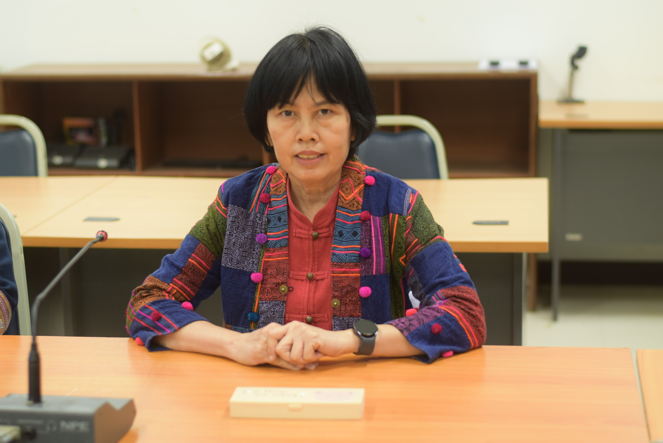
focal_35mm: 75
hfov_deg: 27.0
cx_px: 332
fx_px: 1382
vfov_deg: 18.2
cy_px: 222
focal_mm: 50
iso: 500
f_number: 2.5
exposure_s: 1/100
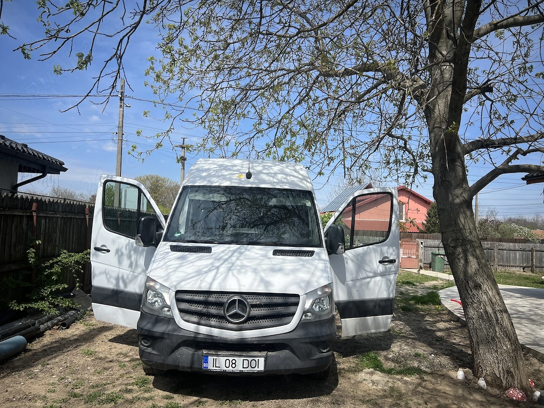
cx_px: 272
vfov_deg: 53.1
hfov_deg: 67.3
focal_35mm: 26
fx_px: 409
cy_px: 204
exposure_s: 1/4831
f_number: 1.5
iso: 50
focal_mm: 5.7
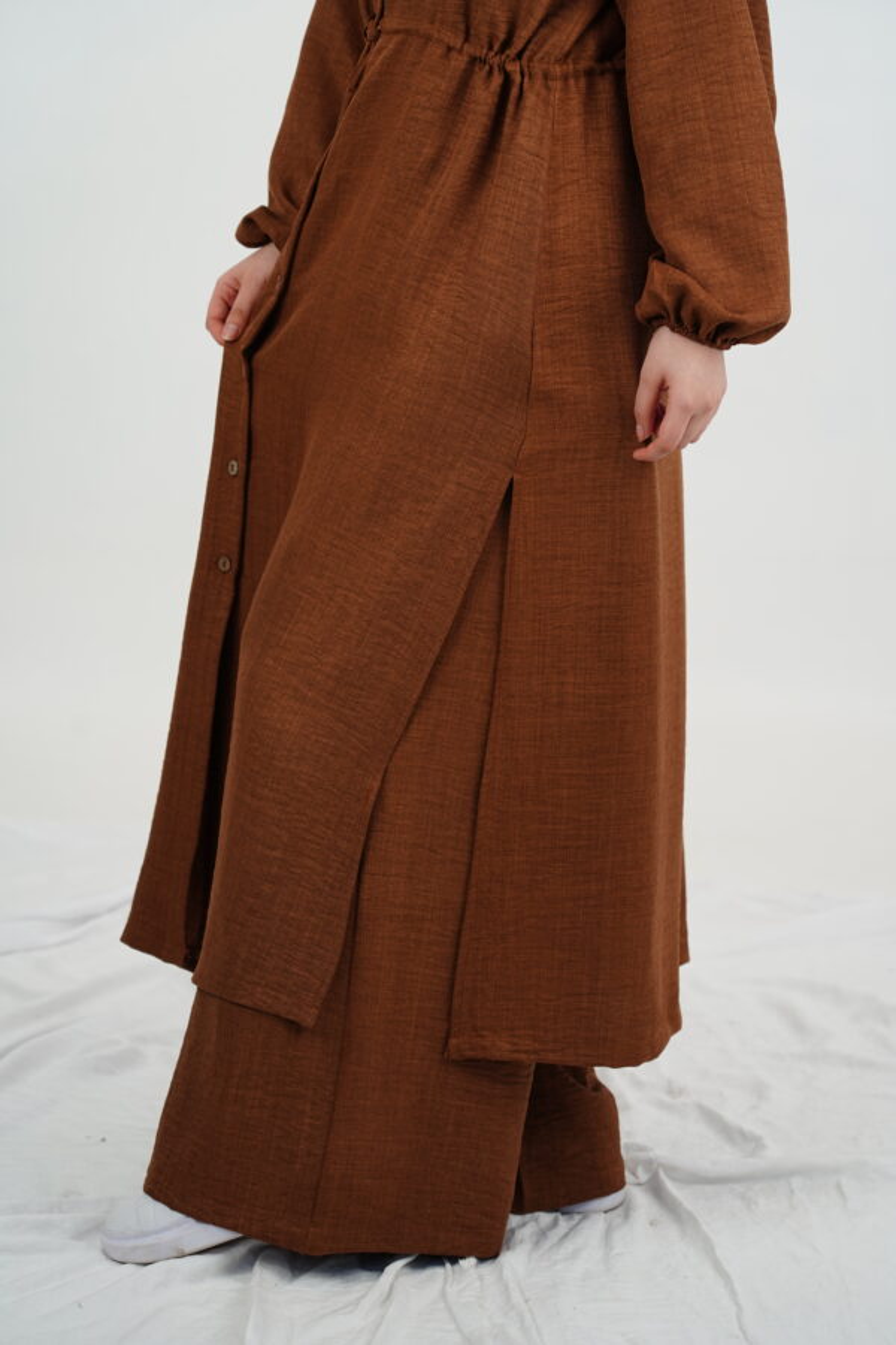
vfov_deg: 19.5
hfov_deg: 13.0
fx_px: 3920
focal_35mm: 105
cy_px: 672
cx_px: 448
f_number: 5
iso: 250
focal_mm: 105
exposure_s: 1/100
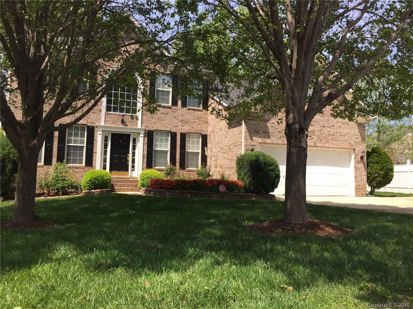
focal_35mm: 29
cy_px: 154
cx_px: 206
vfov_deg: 48.2
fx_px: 346
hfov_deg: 61.7
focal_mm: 4.15
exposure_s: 1/898
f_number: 2.2
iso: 32
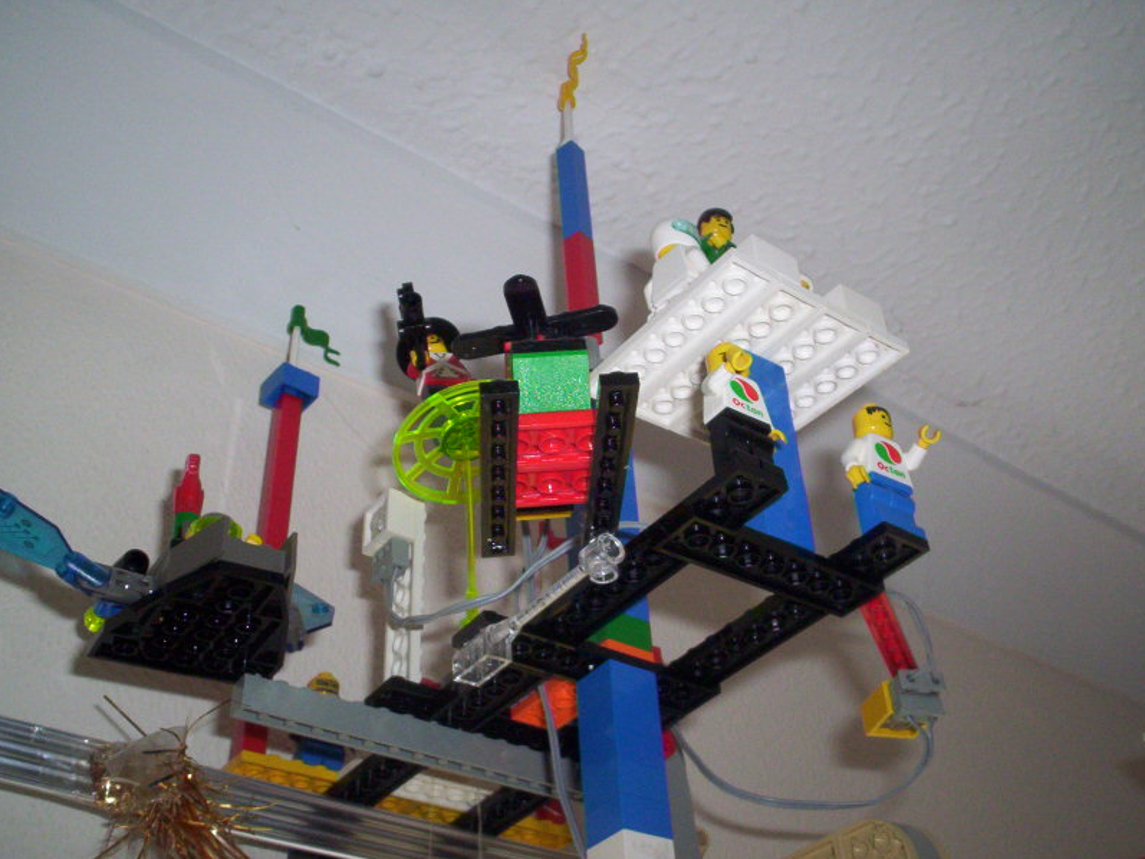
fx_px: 1290
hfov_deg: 47.9
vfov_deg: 36.8
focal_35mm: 39
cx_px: 576
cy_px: 435
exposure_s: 1/60
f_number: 4.5
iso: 140
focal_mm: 4.99
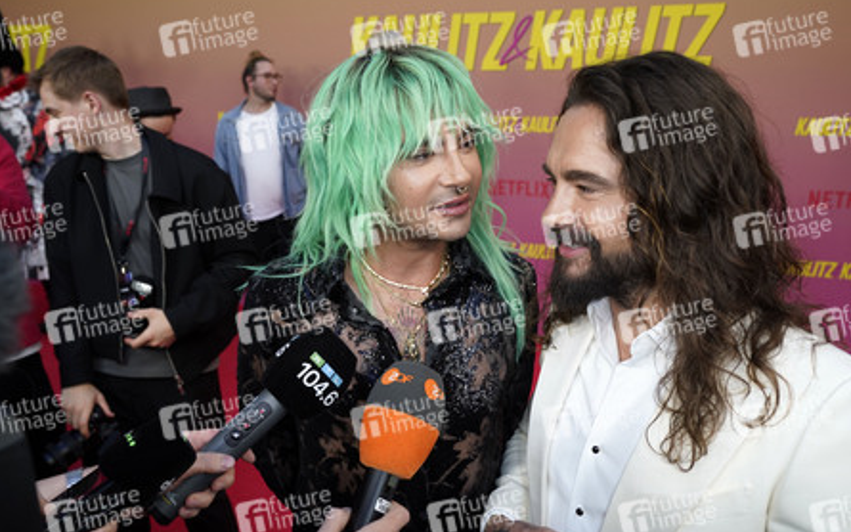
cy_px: 274
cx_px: 426
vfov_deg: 39.4
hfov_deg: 59.7
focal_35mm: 32
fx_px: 742
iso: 320
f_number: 5.6
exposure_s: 1/160
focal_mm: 31
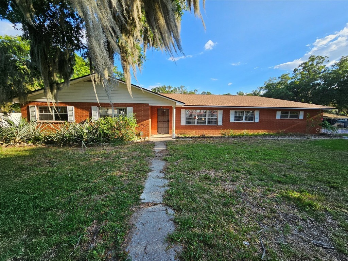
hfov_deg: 106.2
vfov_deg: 89.9
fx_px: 131
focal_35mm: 13
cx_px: 174
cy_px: 130
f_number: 2.2
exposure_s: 1/598
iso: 50
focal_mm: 2.2
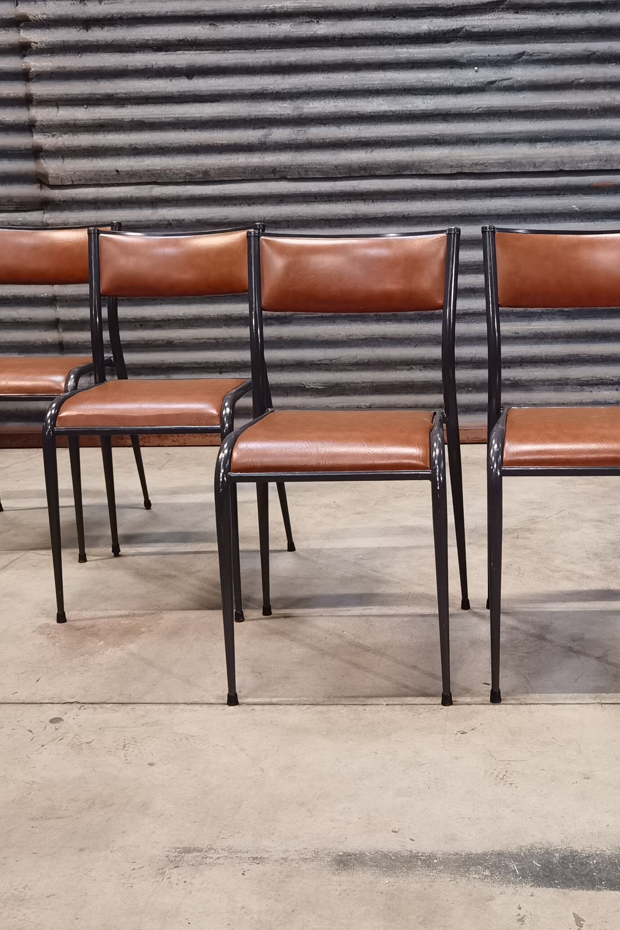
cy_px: 469
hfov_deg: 30.0
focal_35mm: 44
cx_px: 474
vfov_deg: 44.5
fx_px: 1136
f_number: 1.9
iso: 800
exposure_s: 1/24
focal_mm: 6.71
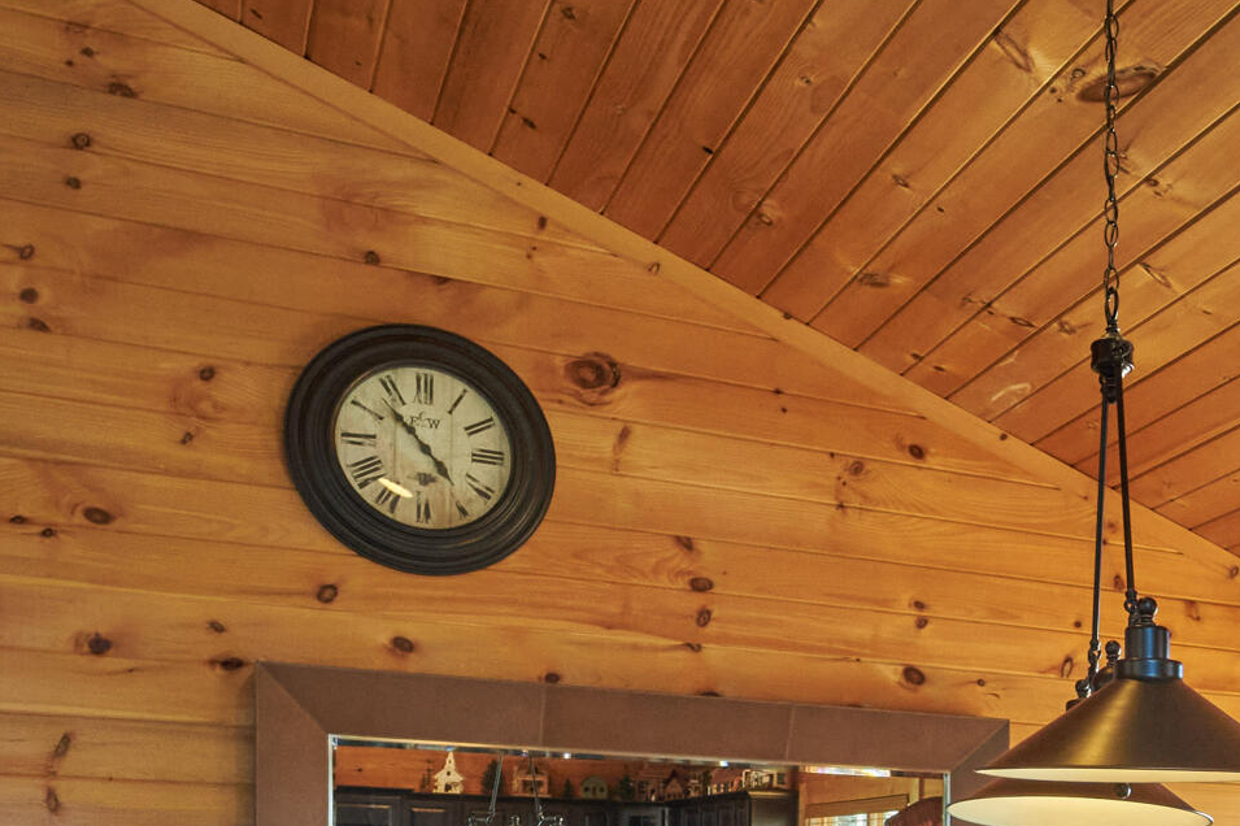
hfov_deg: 38.8
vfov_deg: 25.3
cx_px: 1271
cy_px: 1135
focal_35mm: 44
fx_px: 1515
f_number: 14
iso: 1000
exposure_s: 1/10
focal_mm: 14
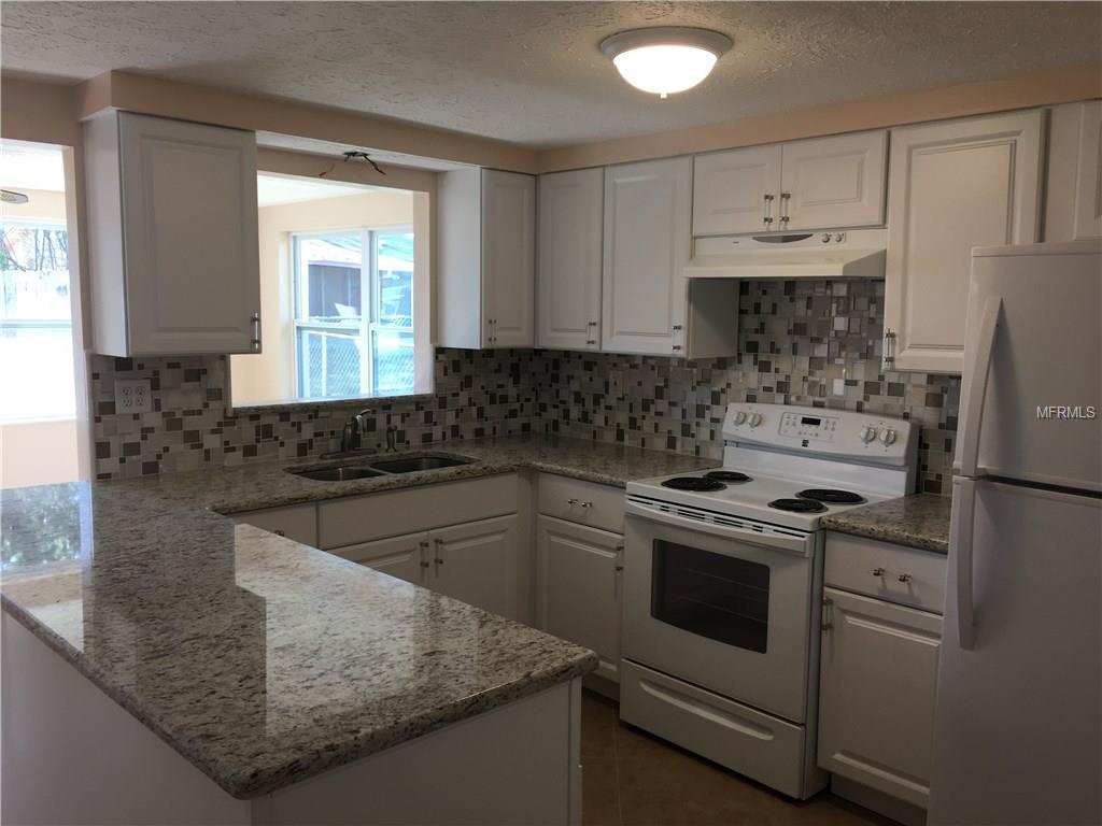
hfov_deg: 61.7
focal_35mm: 29
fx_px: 923
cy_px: 413
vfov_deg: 48.2
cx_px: 551
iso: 32
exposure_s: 1/60
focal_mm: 4.15
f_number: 2.2
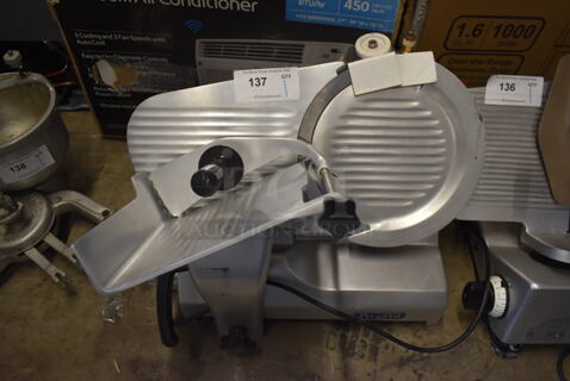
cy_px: 190
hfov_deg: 67.3
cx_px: 285
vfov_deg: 48.1
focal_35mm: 27
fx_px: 428
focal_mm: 18
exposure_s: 1/125
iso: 1400
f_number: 3.5
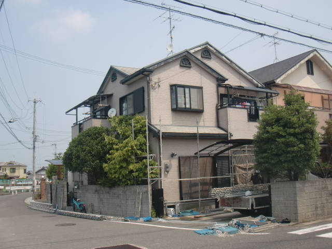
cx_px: 166
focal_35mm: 38
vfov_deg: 37.7
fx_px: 364
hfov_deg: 49.0
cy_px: 124
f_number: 3.9
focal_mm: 6.66
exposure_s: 1/500
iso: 64
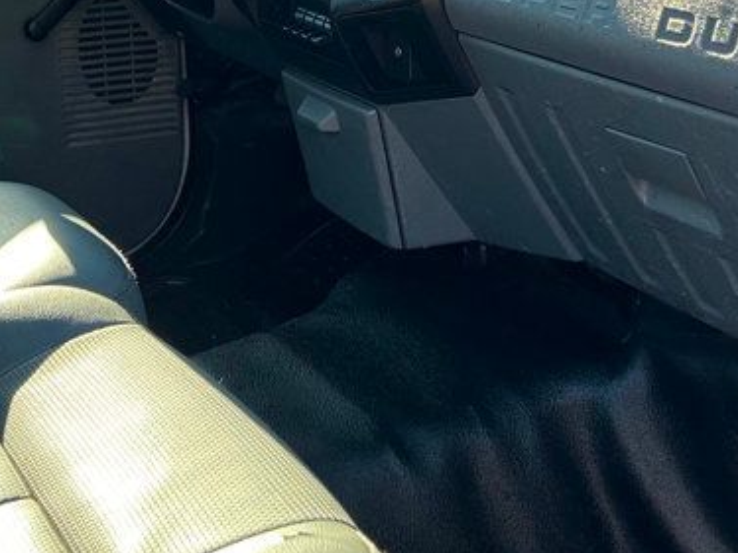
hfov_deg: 26.9
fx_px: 1513
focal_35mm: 71
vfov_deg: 19.7
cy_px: -71
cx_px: 155
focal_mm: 5.7
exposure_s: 1/303
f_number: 1.5
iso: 50
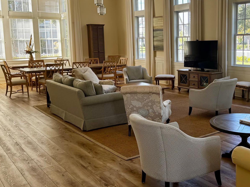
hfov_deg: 44.8
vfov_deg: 35.0
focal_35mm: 41
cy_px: 75
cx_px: 174
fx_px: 296
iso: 80
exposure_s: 1/180
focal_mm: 6.76
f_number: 1.78
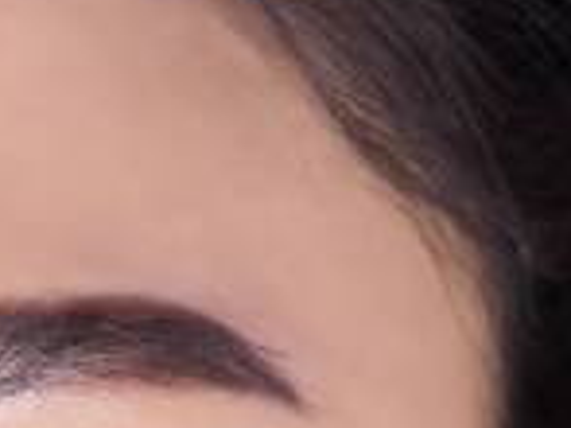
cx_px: -381
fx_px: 7713
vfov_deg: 3.2
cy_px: 630
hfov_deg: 4.2
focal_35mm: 468
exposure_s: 1/125
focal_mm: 55
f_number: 4.5
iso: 100
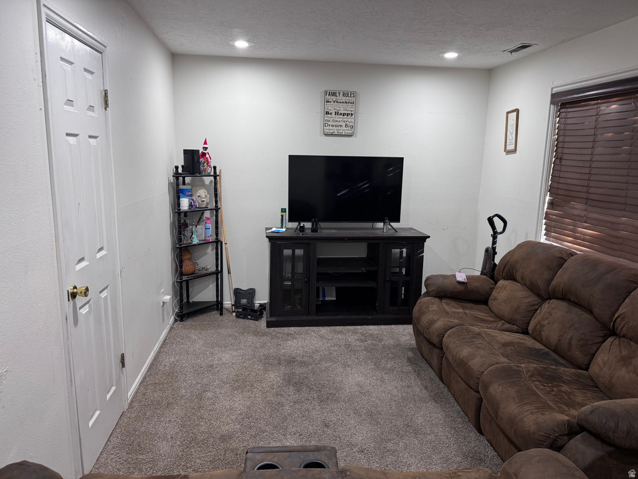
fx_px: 442
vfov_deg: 56.8
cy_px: 240
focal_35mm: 24
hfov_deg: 71.6
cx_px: 319
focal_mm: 6.76
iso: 250
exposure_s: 1/60
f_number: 1.78
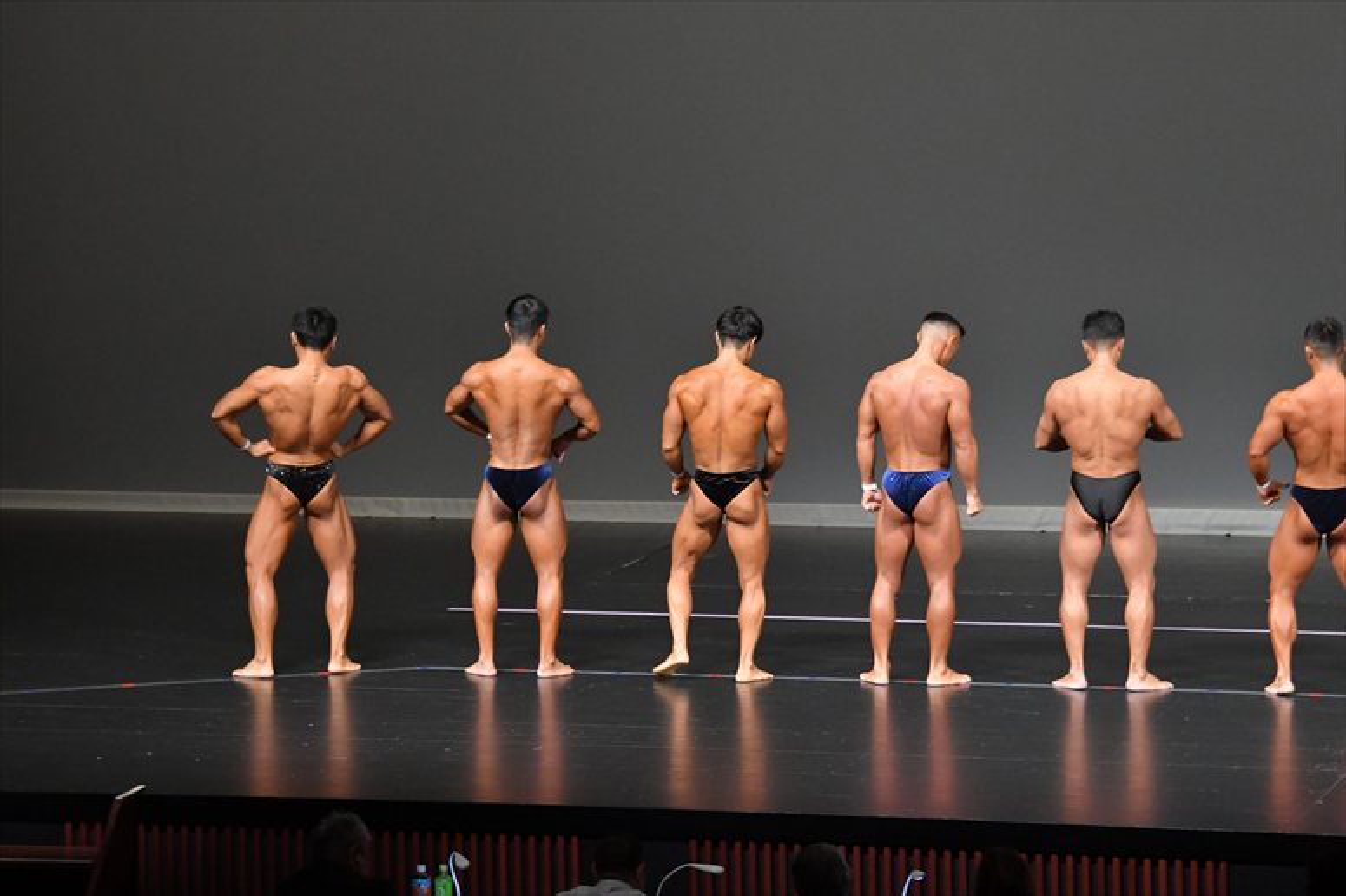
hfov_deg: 11.8
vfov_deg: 7.9
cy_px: 448
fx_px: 6503
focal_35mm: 174
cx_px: 673
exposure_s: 1/400
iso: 5000
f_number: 5.6
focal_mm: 116
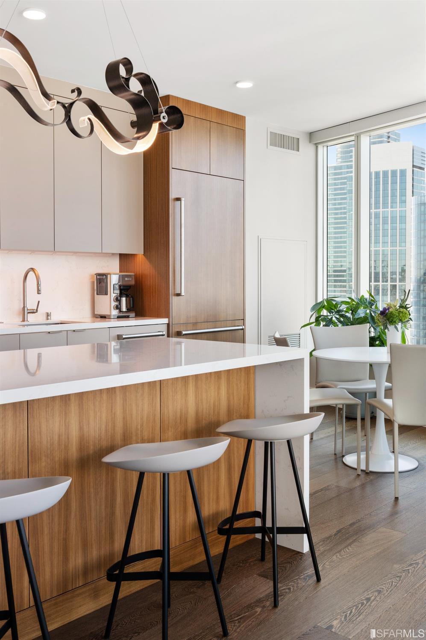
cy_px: 320
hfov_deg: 35.9
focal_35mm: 37
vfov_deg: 51.9
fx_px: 657
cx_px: 213
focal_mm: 37
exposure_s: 1/25
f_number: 11
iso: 400
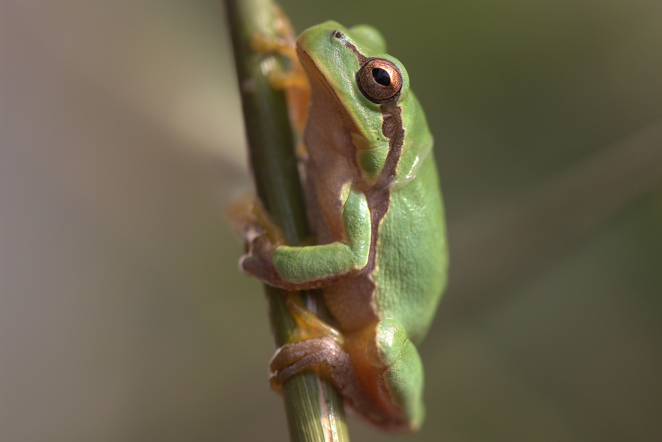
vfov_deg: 9.3
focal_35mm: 147
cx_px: 368
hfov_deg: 14.0
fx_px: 2704
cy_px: 168
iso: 800
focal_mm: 105
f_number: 8
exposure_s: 1/400
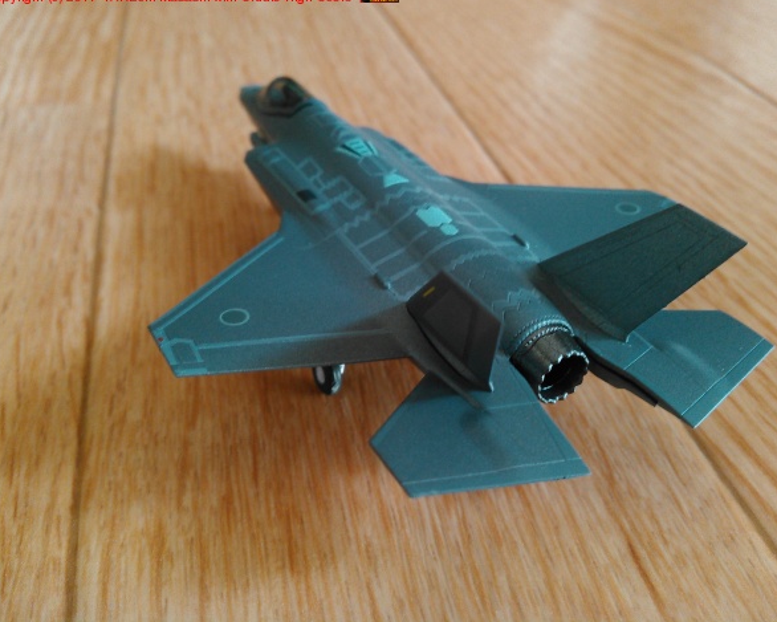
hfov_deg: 55.6
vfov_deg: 45.8
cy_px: 306
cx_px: 399
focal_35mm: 32
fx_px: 736
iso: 320
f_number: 2.4
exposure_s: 1/16.7
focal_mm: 4
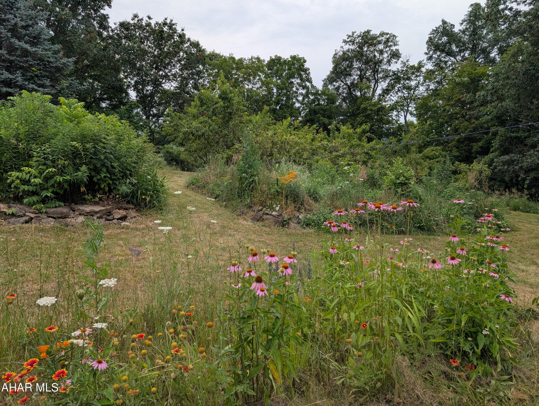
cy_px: 203
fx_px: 374
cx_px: 270
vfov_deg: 56.9
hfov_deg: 71.5
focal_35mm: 24
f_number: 1.68
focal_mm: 6.9
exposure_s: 1/827
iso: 21
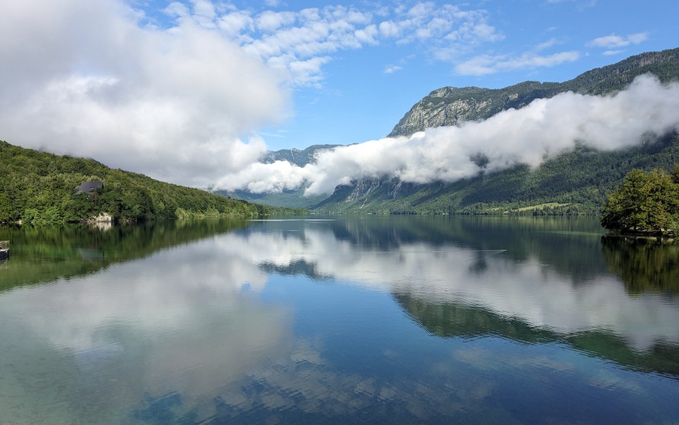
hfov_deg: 64.6
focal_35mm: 29
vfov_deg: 43.1
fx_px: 537
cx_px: 343
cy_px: 229
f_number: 1.73
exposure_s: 1/2933
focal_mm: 4.38
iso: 62
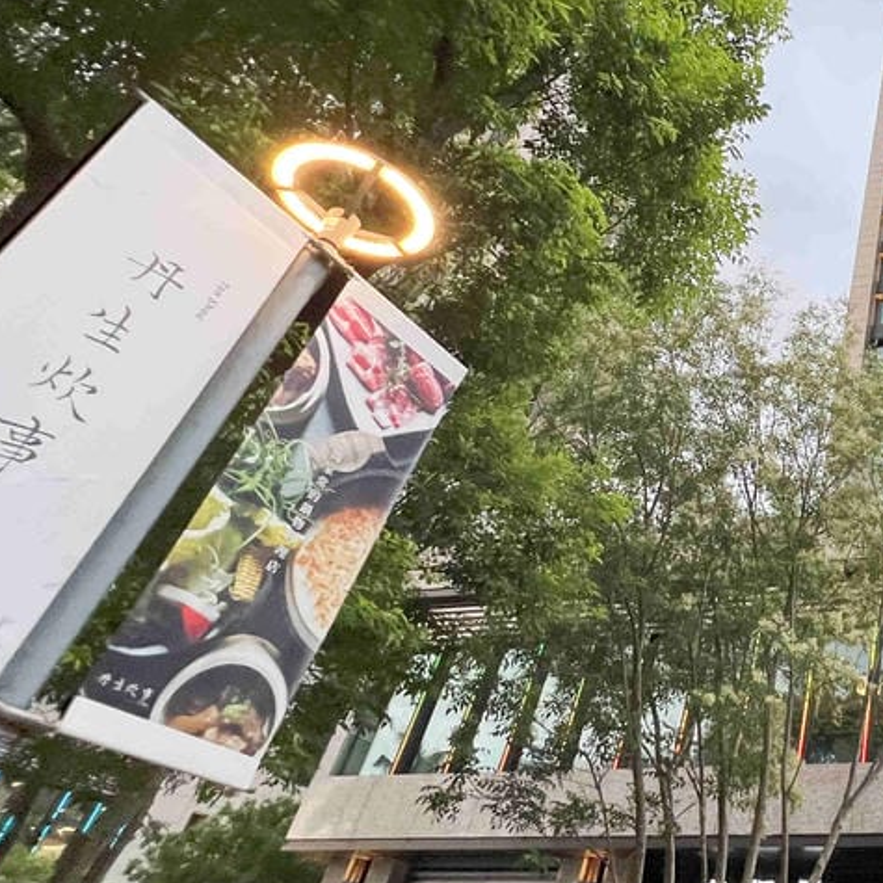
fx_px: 837
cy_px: 372
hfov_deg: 43.9
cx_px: 954
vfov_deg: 55.4
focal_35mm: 29
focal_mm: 1.57
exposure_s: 1/120
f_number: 1.8
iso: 200
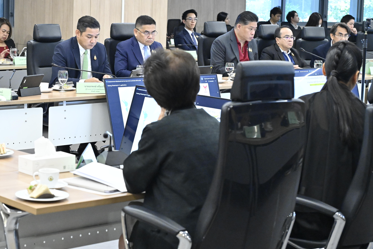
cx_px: 87
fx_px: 829
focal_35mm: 80
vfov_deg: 17.0
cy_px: 80
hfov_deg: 25.0
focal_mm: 48
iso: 4000
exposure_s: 1/160
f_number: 4.5
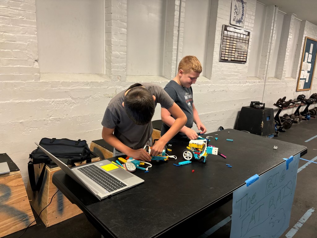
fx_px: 238
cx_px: 158
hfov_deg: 67.3
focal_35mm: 26
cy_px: 119
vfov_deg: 53.1
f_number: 1.6
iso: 200
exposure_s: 1/60
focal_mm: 5.96
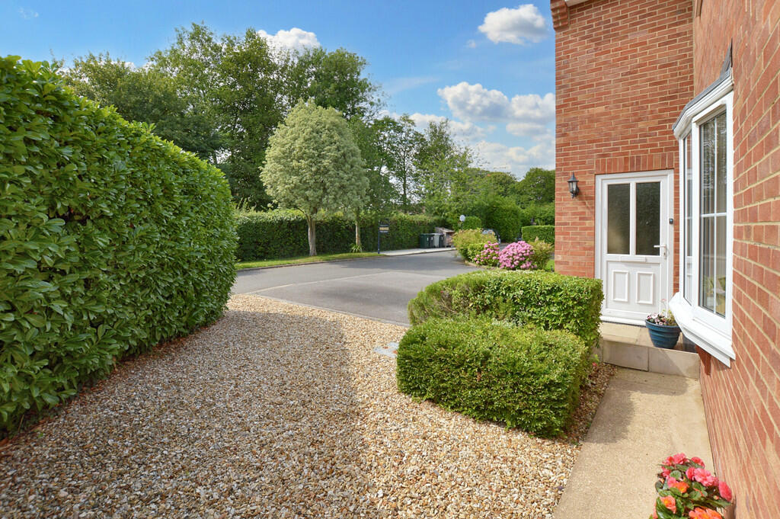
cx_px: 390
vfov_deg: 77.2
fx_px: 325
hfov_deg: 100.4
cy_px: 260
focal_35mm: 15
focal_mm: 10
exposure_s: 1/200
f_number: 8
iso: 200
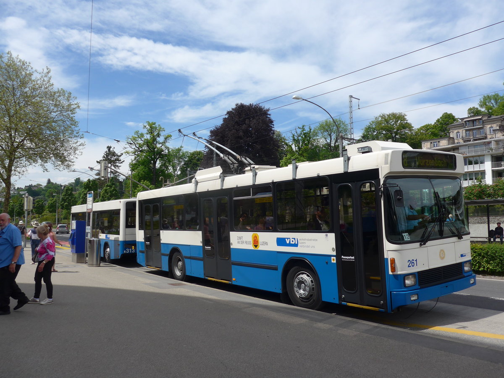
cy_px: 189
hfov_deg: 61.7
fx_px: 422
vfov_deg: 48.2
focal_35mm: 29
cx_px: 252
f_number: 2.8
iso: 80
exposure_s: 1/2000
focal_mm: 6
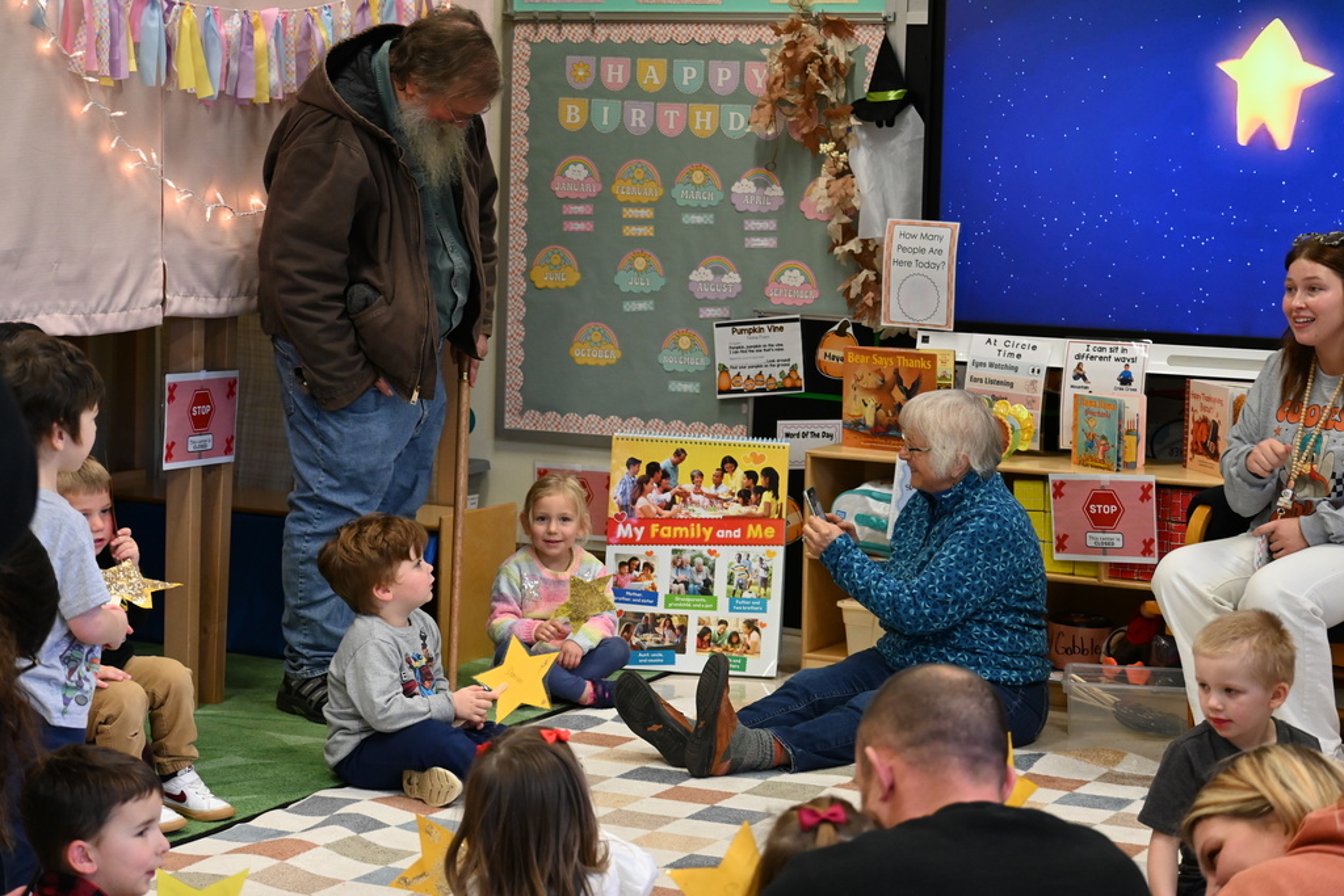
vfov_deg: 18.2
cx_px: 672
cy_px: 448
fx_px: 2800
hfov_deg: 27.0
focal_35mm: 75
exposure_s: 1/125
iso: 1800
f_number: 4.5
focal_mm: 50
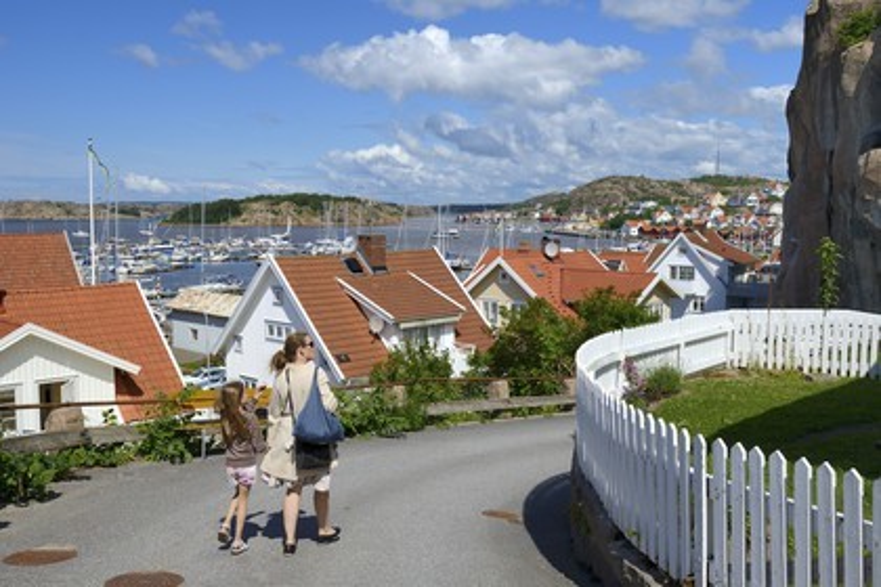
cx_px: 440
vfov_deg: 41.1
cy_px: 294
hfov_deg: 58.7
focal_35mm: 32
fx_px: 783
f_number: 10
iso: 100
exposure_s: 1/320
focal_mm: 32
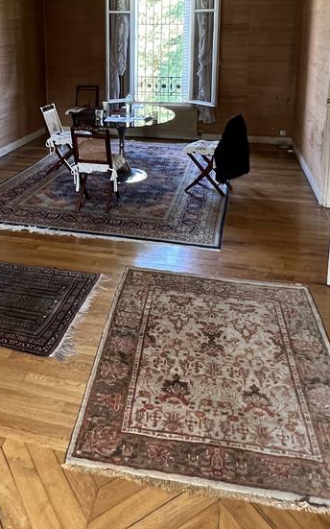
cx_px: 118
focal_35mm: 30
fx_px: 432
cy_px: 112
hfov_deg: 41.4
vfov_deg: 58.5
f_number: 1.8
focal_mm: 1.57
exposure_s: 1/66
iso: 250
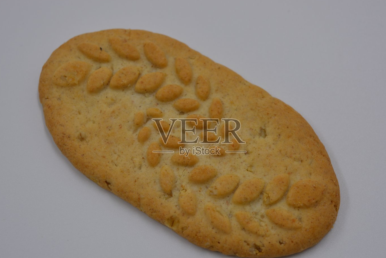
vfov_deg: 16.3
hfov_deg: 24.2
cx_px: 199
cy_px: 138
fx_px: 901
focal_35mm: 84
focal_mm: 48
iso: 200
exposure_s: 1/200
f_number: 7.1
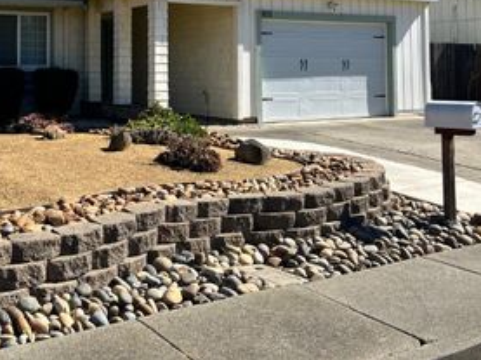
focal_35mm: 47
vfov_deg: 29.5
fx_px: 652
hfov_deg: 39.9
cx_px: 153
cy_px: 36
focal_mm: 5.7
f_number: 1.5
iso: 50
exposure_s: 1/3968
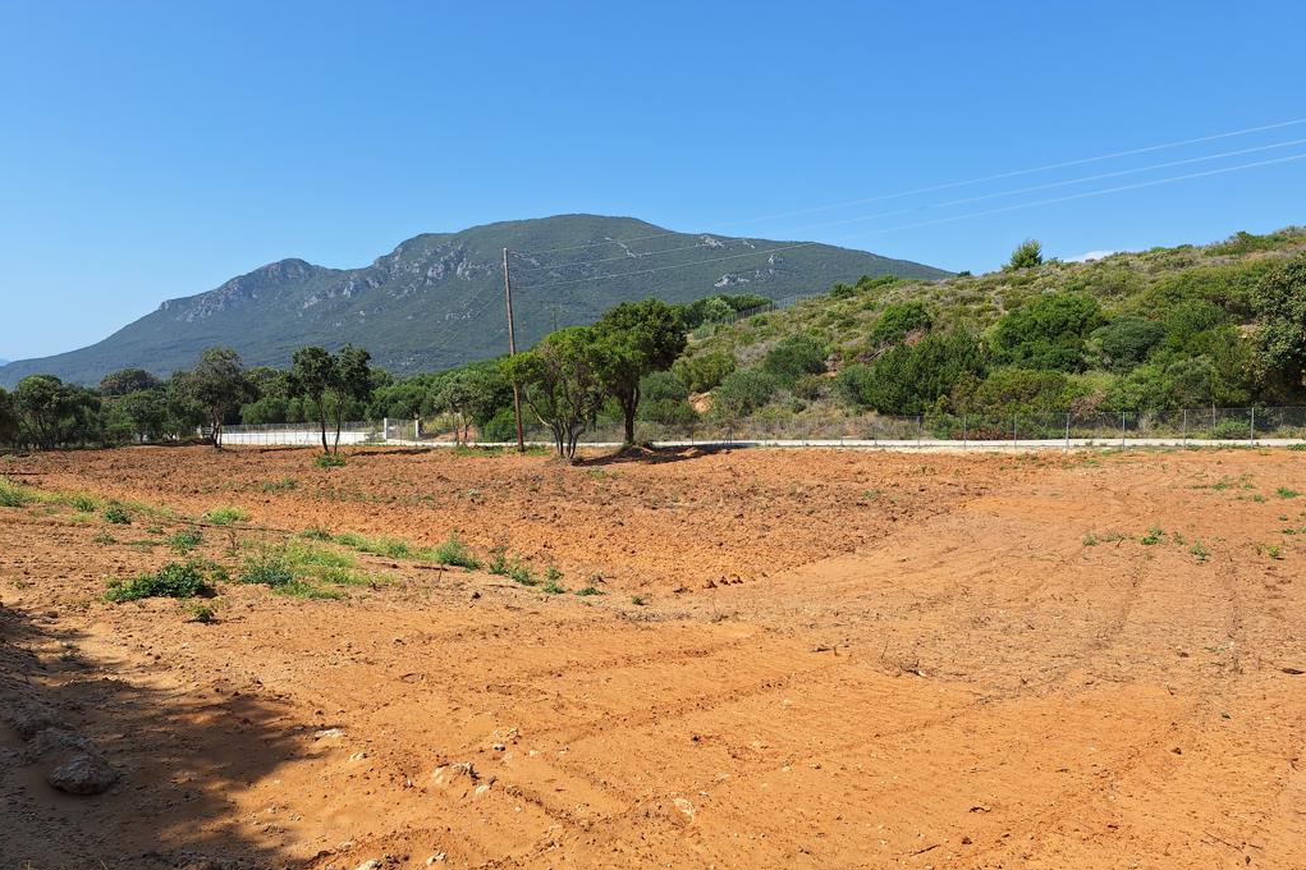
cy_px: 423
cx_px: 652
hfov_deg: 73.8
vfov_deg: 53.1
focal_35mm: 24
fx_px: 870
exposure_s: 1/2033
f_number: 1.8
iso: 40
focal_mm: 5.54
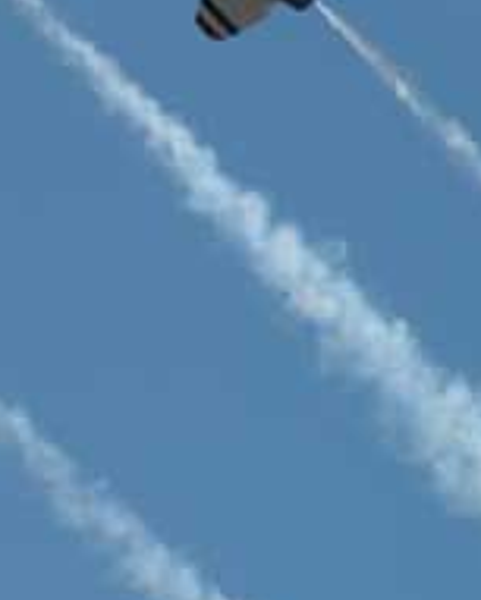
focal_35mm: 1296
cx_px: -710
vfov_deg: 1.5
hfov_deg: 1.2
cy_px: 123
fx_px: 23044
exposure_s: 1/1600
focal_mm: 220
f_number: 5
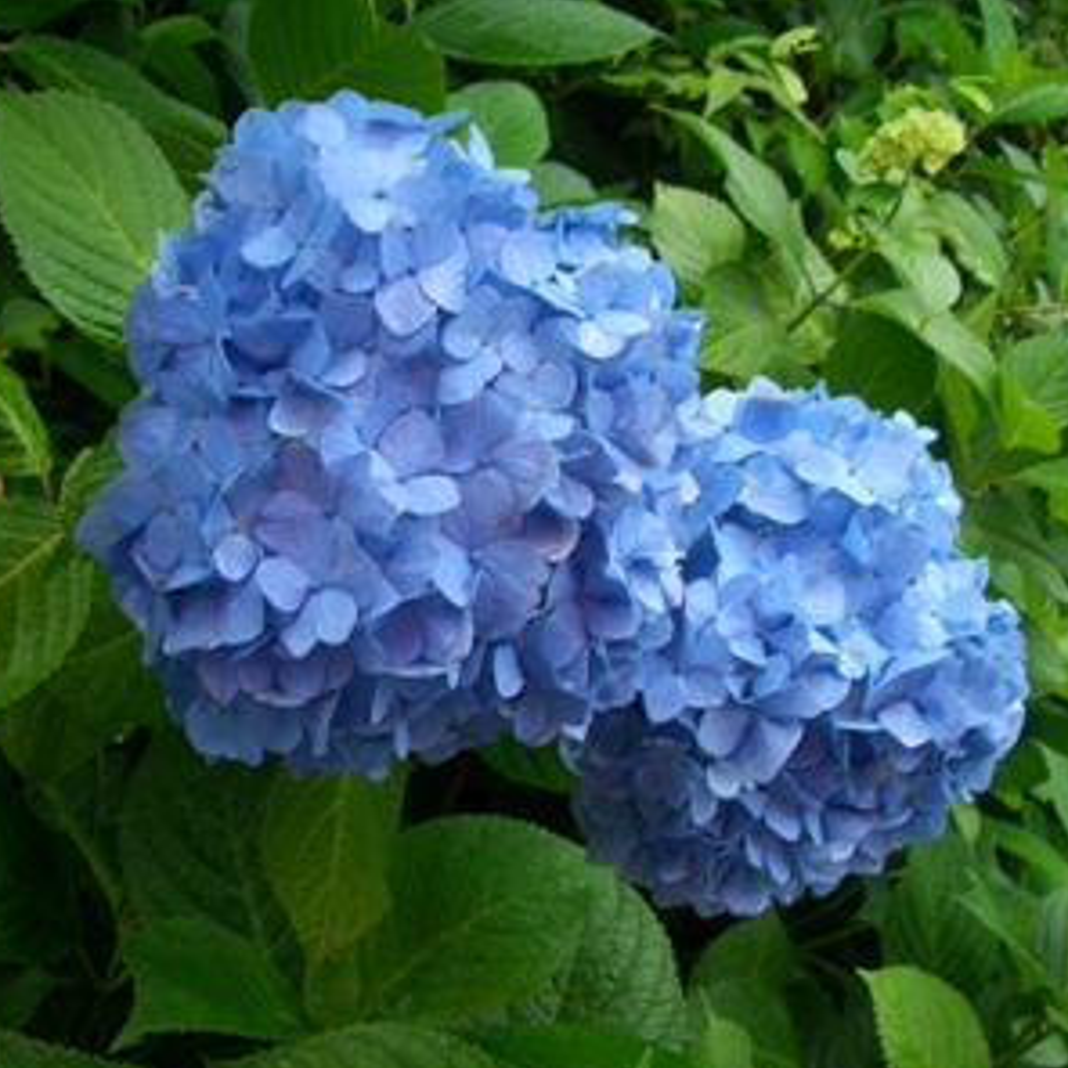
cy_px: 539
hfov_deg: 40.0
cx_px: 559
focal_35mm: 42
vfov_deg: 40.0
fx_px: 1466
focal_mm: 5.8
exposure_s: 1/125
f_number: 2.6
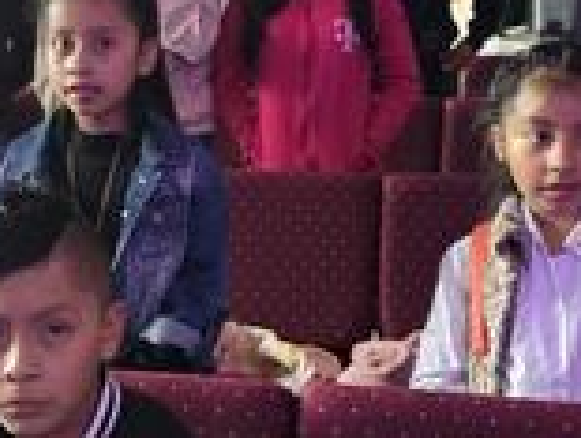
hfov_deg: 26.3
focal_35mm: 74
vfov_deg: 20.0
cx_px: 296
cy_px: 185
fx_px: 1245
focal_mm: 6.3
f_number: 1.7
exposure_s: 1/40
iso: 1600
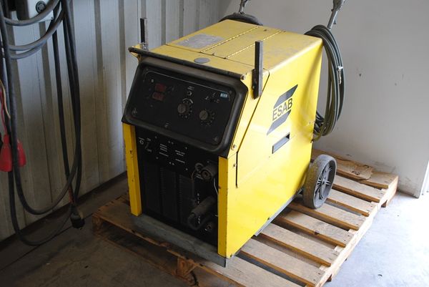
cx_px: 214
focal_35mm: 44
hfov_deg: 44.9
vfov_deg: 30.9
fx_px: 519
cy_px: 144
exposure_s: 1/30
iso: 250
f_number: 4.5
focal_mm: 29
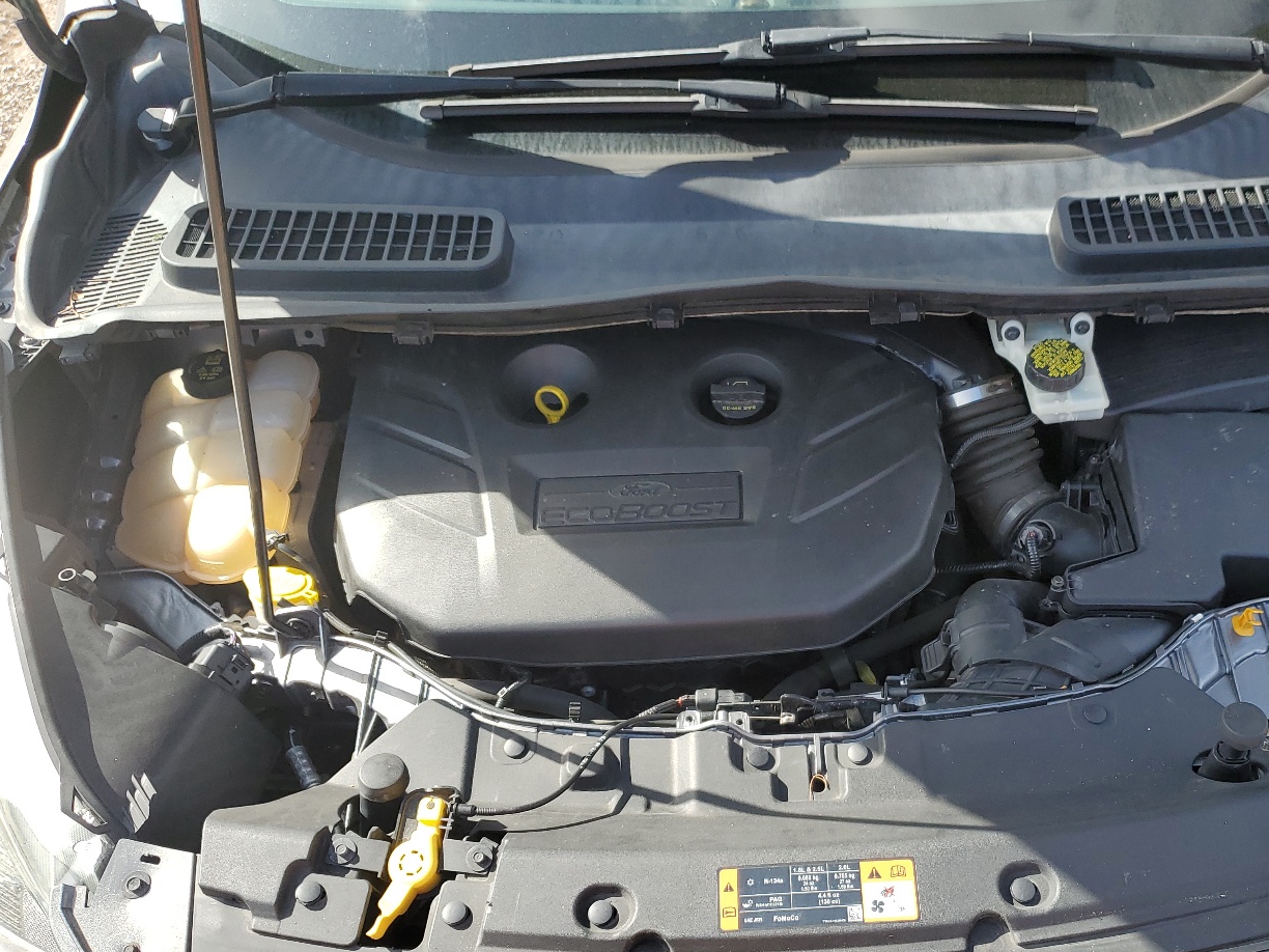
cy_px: 590
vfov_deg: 41.5
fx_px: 1246
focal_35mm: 34
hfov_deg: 53.1
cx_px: 825
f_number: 1.5
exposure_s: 1/833
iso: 50
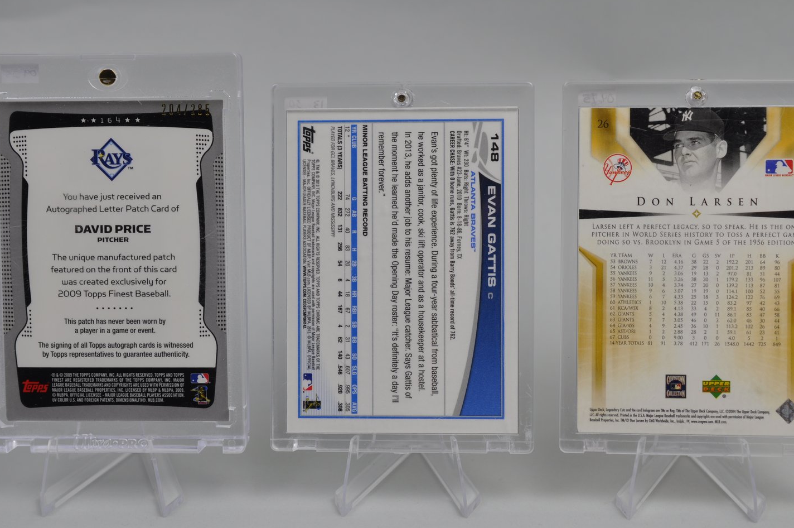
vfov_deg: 18.9
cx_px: 407
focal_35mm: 72
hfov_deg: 28.1
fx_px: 1586
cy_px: 283
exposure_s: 1/100
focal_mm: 40
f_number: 5
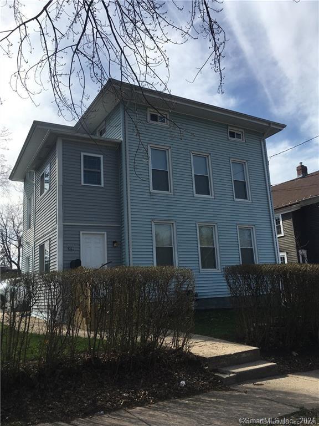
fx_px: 356
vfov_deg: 61.7
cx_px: 160
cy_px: 213
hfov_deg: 48.2
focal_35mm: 29
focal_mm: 4.15
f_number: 2.2
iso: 25
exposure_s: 1/1748
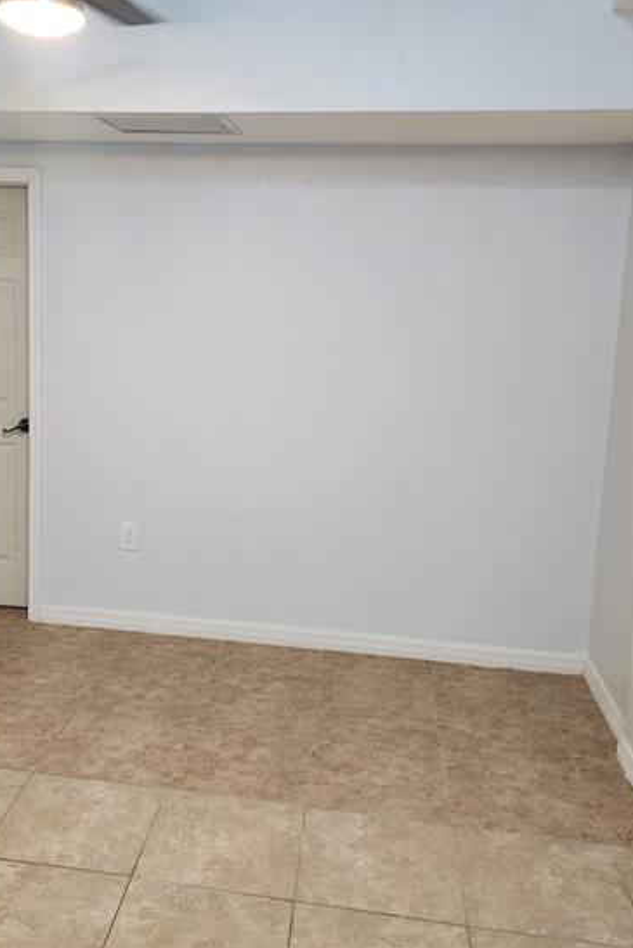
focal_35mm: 35
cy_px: 432
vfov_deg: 54.3
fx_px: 922
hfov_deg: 37.4
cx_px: 201
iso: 500
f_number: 1.8
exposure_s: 1/120
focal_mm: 6.4
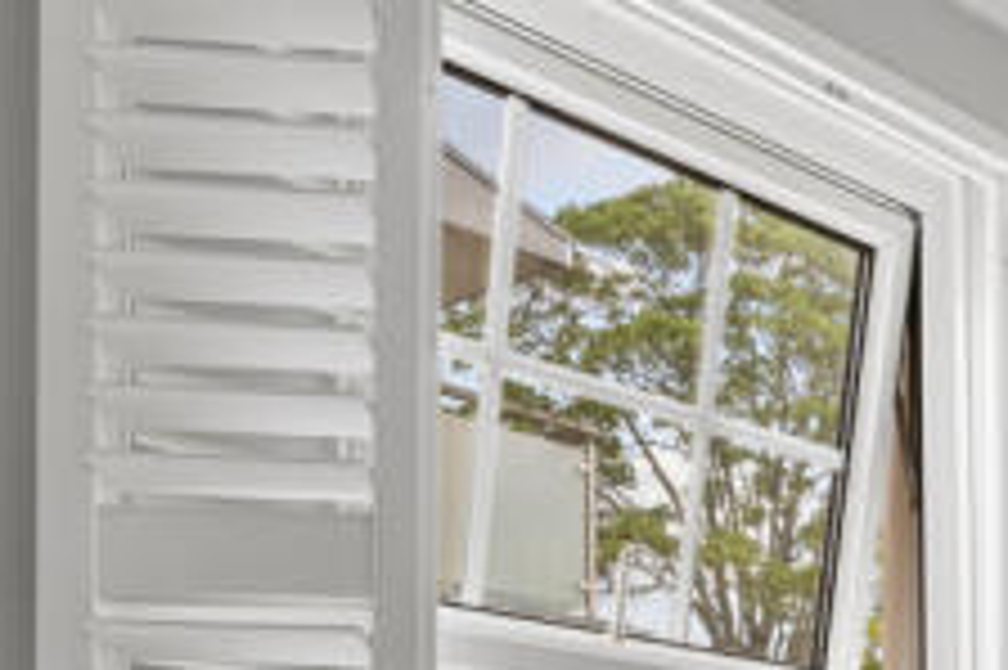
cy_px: 992
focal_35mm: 66
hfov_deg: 25.7
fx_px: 1855
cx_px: 1336
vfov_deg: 18.3
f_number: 16
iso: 200
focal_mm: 14.5
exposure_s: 1/6
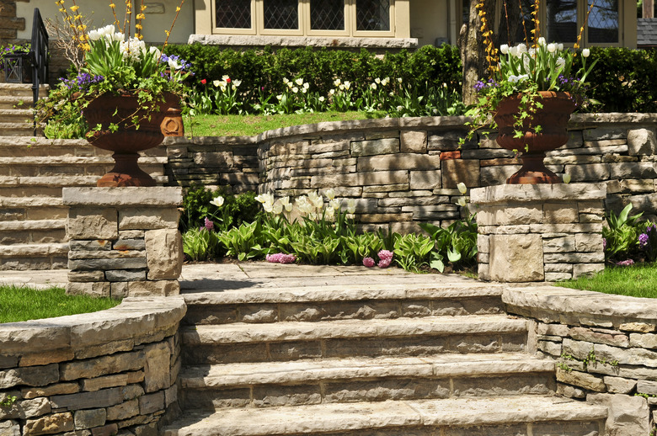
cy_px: 218
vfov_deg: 23.7
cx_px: 328
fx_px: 1039
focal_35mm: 57
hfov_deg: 35.1
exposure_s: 1/125
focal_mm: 38
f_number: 8
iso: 200
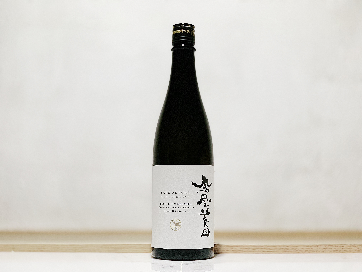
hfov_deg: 36.8
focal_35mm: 52
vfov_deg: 28.0
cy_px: 136
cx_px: 181
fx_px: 544
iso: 125
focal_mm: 6
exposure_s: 1/118
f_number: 2.4
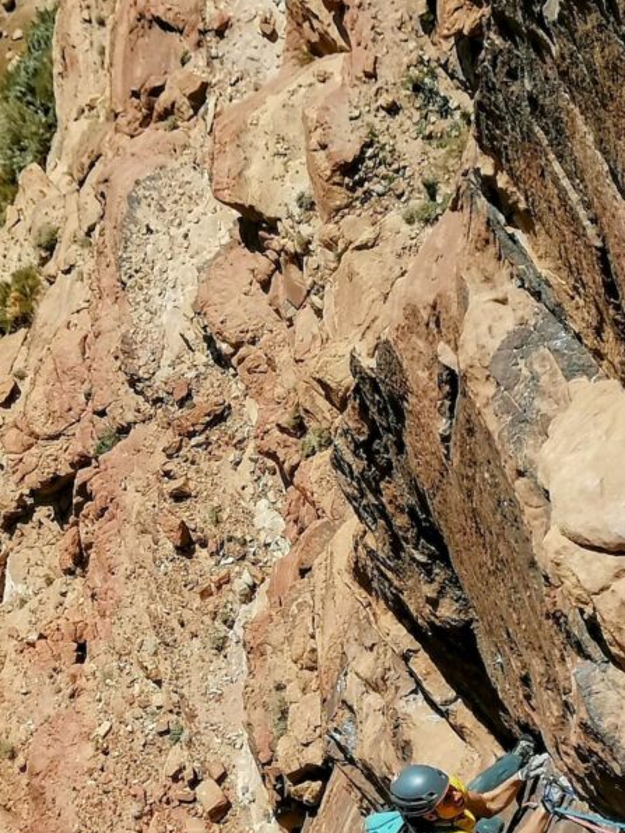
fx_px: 1324
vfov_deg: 33.5
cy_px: 713
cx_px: 313
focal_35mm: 55
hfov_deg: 26.6
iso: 50
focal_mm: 4.75
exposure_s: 1/2028
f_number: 1.8
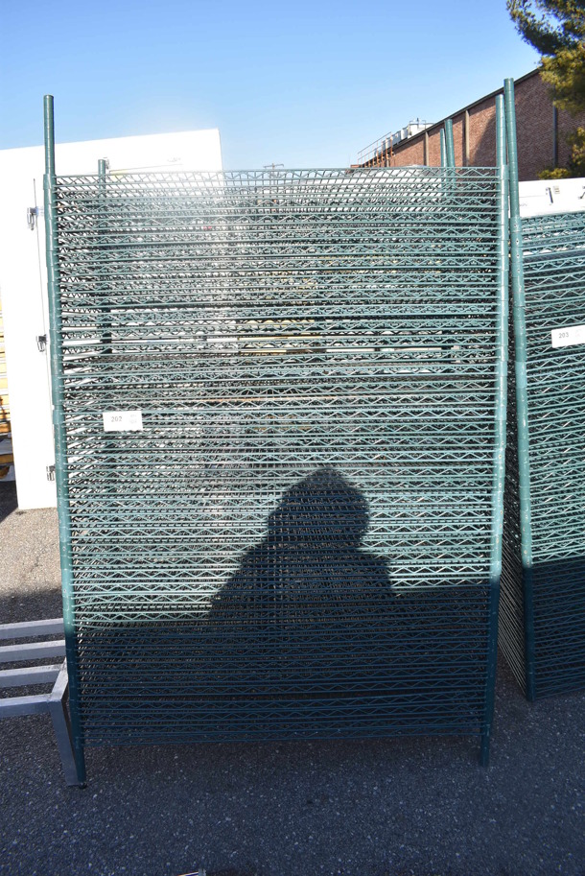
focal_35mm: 27
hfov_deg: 48.0
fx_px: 657
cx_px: 292
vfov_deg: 67.3
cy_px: 438
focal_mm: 18
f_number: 8
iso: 180
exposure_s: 1/250
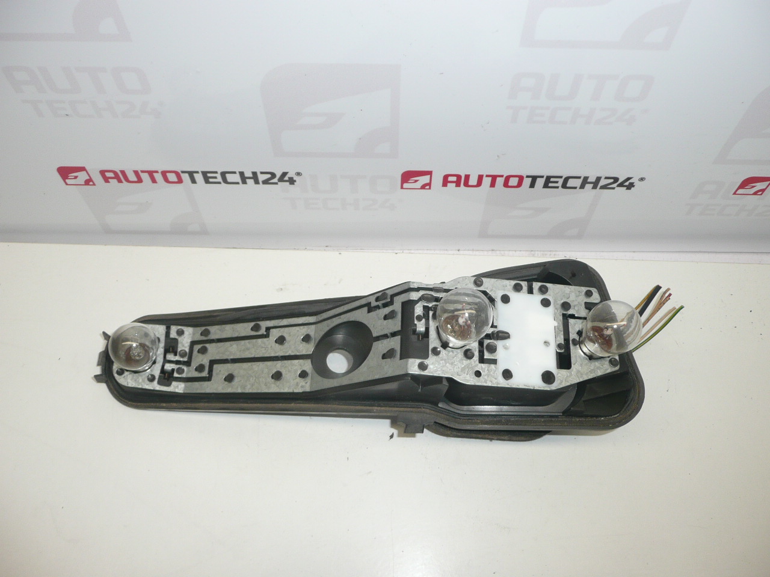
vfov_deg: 46.8
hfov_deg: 60.0
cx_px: 385
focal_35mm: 30
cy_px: 288
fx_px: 667
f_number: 3.3
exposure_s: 1/100
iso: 100
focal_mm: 4.6
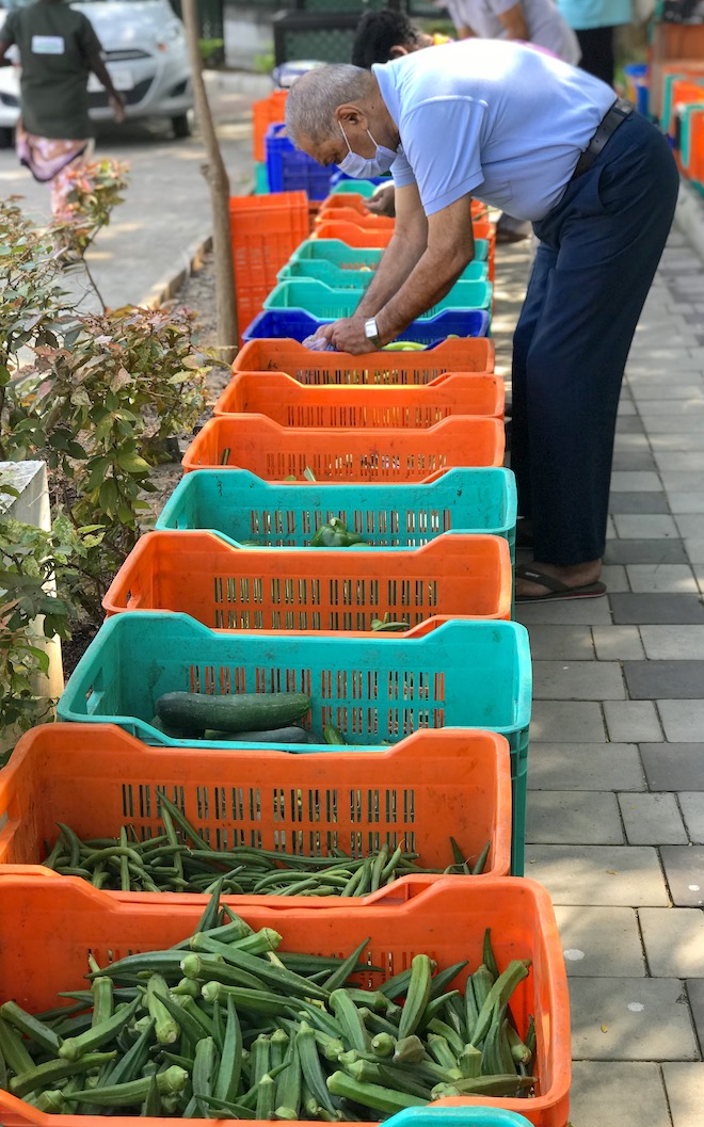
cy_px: 561
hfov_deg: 21.3
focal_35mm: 61
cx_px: 341
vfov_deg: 33.5
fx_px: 1874
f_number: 2.8
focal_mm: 6.6
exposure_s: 1/95
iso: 20
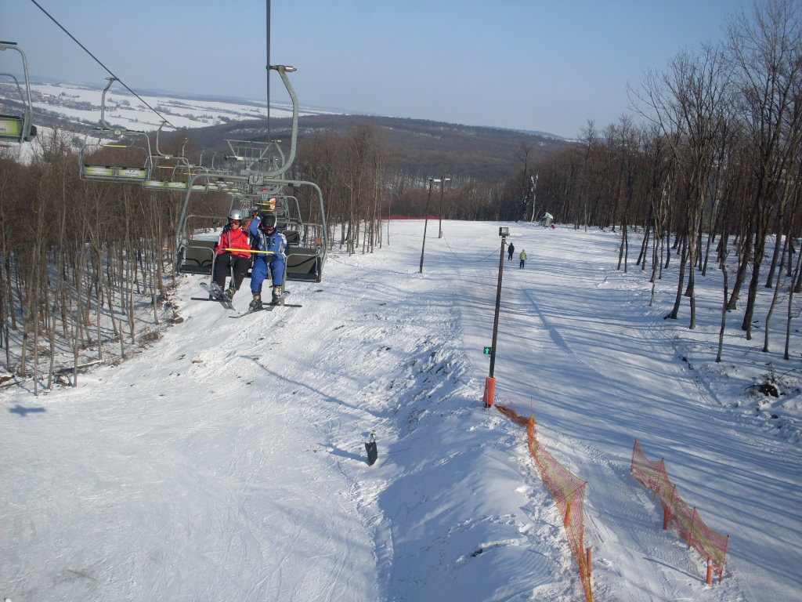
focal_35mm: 38
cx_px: 401
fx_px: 880
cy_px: 301
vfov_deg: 37.7
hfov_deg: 49.0
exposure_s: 1/350
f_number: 8.4
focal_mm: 6.3
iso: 80
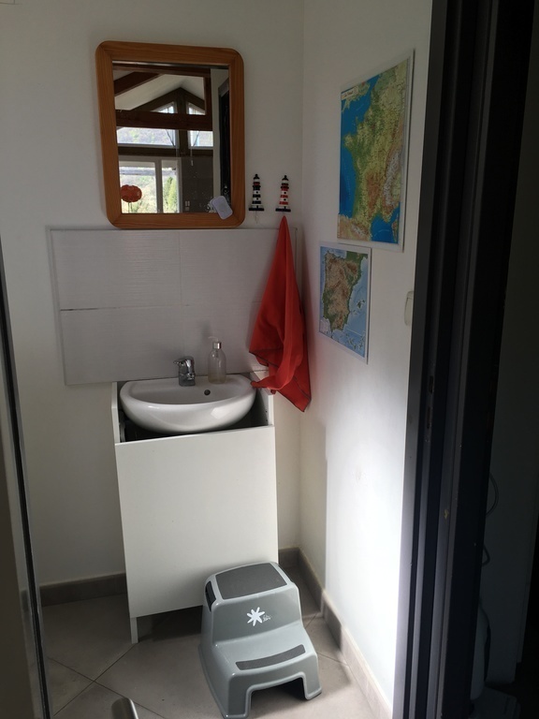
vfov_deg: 61.7
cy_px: 360
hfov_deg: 48.2
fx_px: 602
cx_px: 270
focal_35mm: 29
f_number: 2.2
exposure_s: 1/122
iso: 25
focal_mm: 4.15
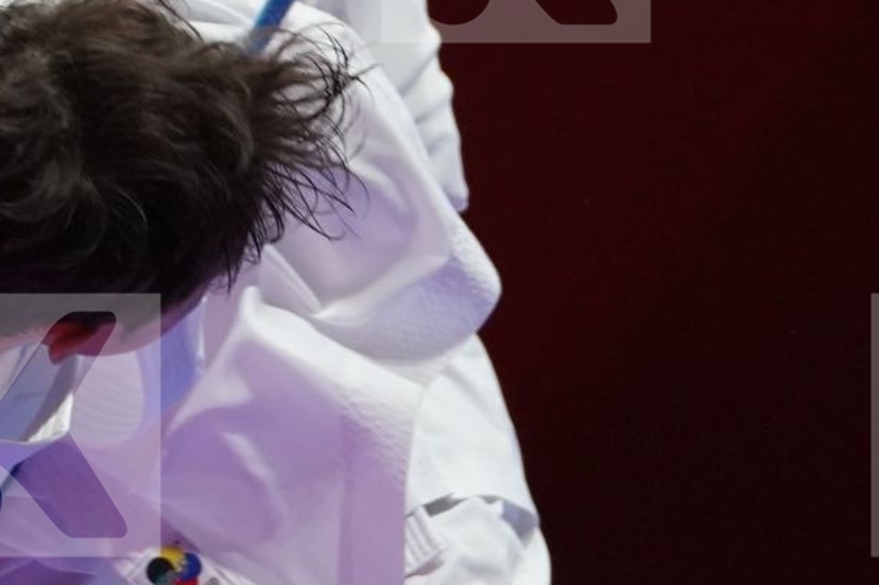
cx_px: 26
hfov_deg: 1.8
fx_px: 27386
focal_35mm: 1122
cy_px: -88
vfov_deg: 1.2
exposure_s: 1/1000
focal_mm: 253
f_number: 4
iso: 2000
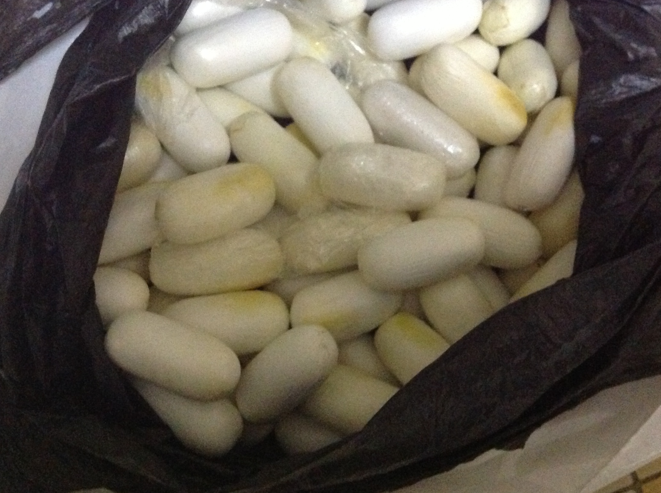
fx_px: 839
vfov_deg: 32.8
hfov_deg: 43.0
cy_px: 235
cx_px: 328
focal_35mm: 44
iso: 800
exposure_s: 1/17
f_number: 2.4
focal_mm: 4.28
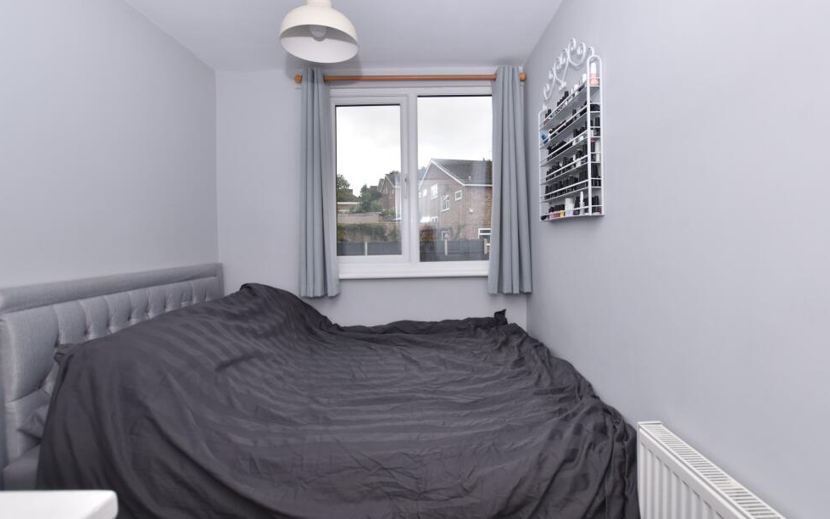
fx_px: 362
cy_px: 239
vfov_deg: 71.1
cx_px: 431
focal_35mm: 16
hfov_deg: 97.8
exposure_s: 1/80
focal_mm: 10
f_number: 6.3
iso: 100
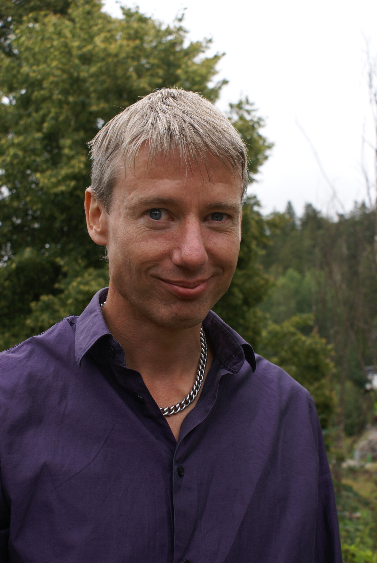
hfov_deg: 25.8
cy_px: 282
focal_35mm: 52
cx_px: 188
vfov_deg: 37.8
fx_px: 822
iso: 100
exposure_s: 1/60
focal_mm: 35
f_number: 6.3
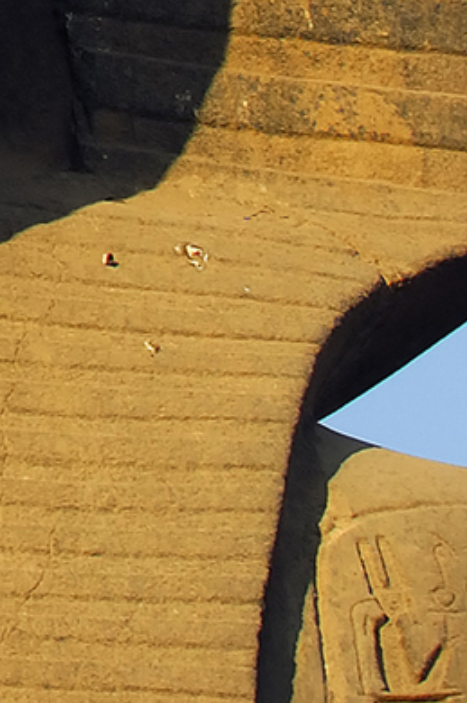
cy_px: -787
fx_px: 15685
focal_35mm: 804
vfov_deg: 2.6
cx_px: -907
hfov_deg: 1.7
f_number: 6.7
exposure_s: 1/250
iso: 100
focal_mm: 80
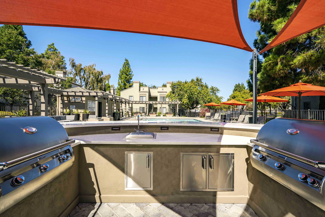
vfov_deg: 73.8
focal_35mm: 16
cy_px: 108
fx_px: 144
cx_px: 162
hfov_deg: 96.7
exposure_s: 1/2000
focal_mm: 16
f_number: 8
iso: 400
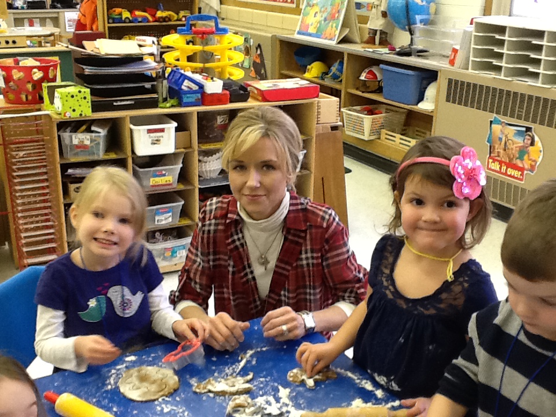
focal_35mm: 44
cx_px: 278
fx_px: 707
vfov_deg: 32.9
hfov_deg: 42.9
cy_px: 208
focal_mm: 2.03
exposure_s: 1/30
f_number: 2.4
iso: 100
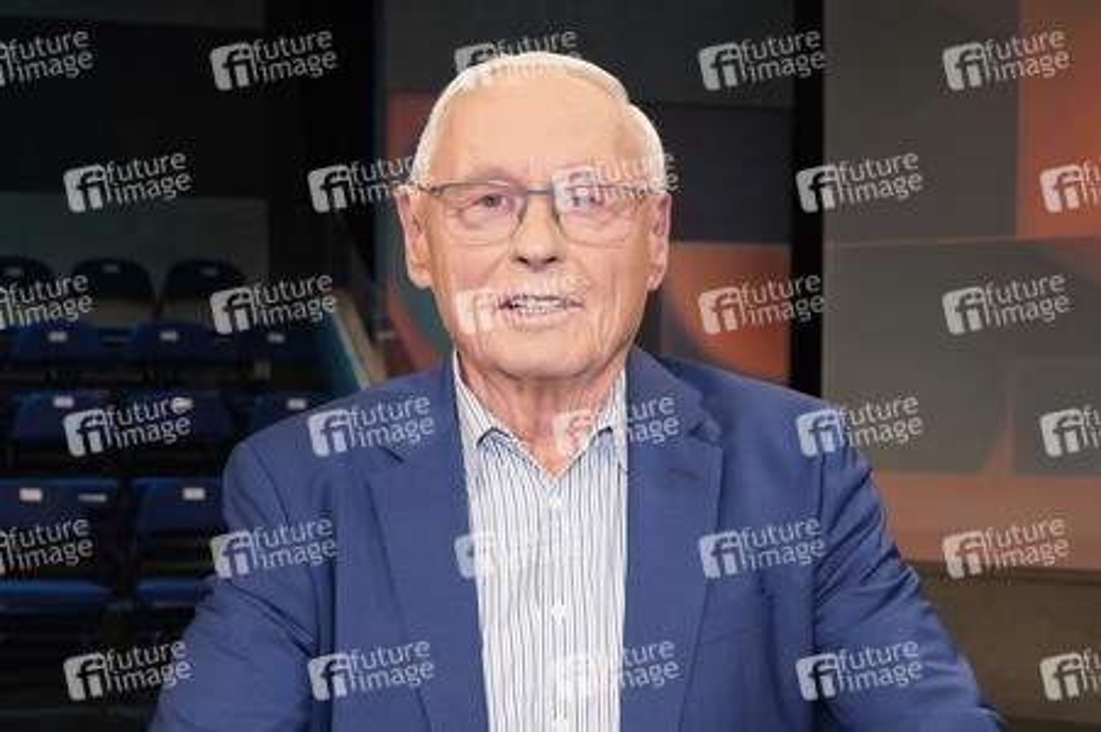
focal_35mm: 32
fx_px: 978
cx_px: 550
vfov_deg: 41.1
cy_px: 366
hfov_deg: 58.8
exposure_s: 1/125
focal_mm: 32
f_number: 5.6
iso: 2000
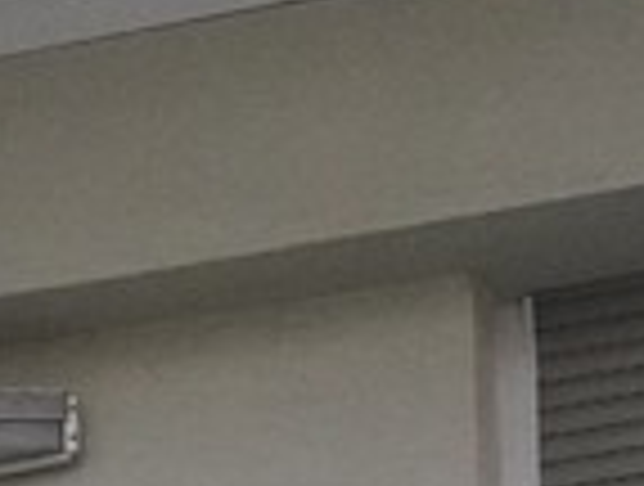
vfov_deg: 5.0
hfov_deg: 6.6
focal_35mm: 299
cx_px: 342
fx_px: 5581
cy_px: 657
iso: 6400
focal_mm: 31
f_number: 5
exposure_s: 1/125
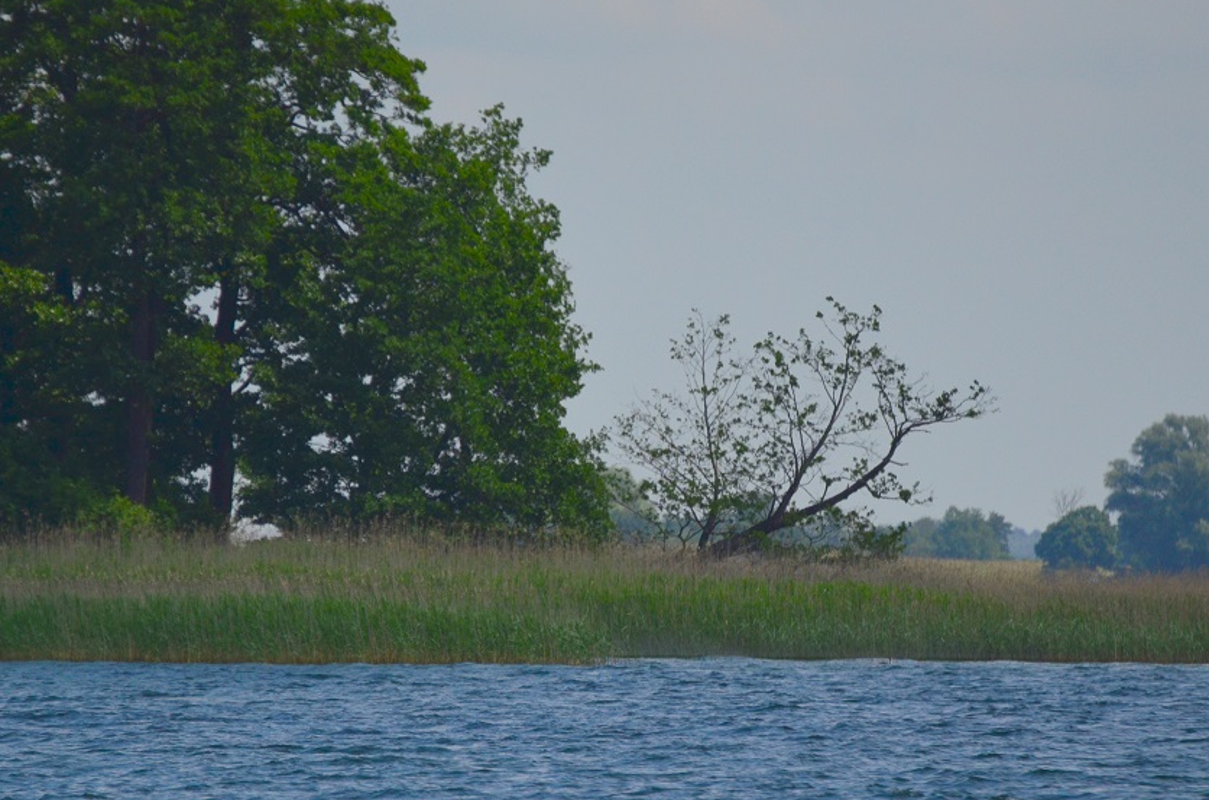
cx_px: 584
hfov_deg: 4.1
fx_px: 16817
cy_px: 441
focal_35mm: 502
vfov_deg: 2.7
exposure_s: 1/8000
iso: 450
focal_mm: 280
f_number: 5.6
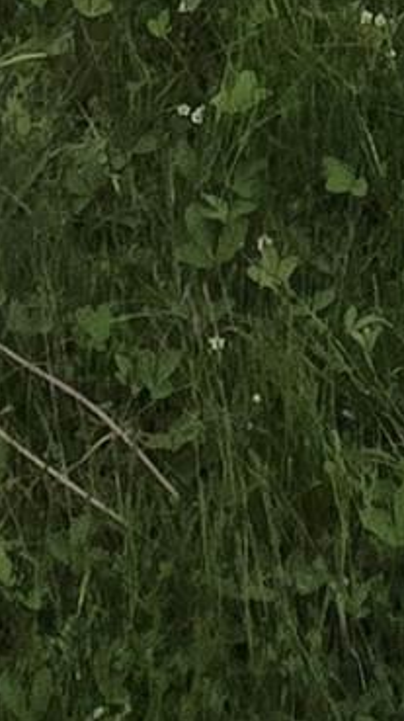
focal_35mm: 118
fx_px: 2252
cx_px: 297
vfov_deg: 10.9
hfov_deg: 10.2
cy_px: -1508
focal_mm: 2.2
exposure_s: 1/3273
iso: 50
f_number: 2.2
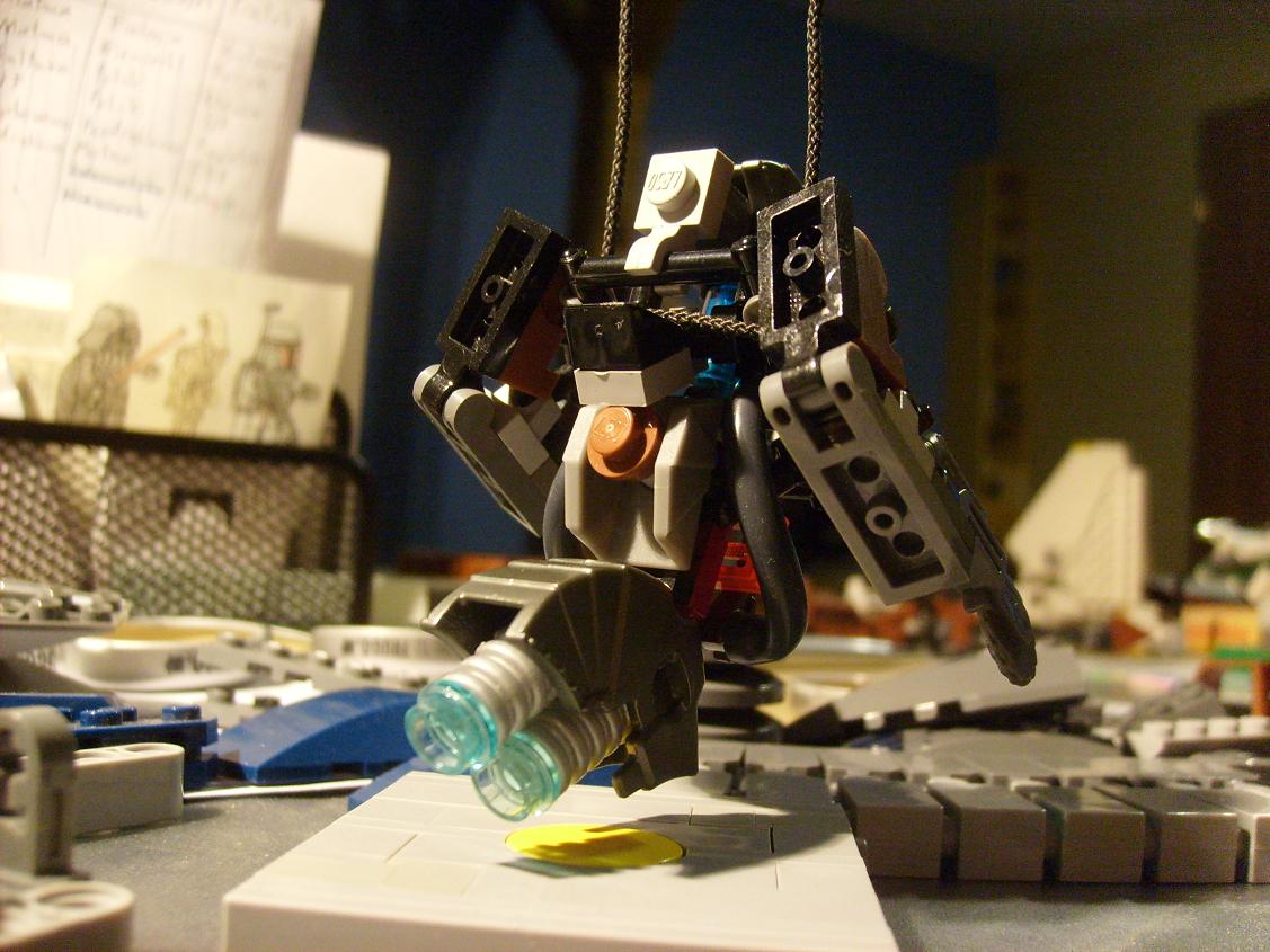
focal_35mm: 35
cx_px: 635
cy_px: 476
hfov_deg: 52.6
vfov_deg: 40.7
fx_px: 1284
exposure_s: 1/8
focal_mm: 5.8
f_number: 2.8
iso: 200
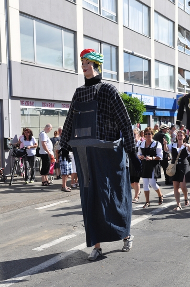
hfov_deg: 25.7
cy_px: 144
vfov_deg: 37.9
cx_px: 95
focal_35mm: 52
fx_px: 417
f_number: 5
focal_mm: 35
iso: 400
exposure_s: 1/1250
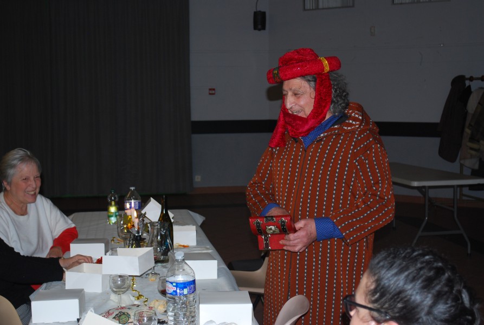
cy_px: 162
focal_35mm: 57
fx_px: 768
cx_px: 242
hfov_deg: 35.0
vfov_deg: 23.9
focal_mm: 38
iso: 320
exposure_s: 1/60
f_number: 5.3
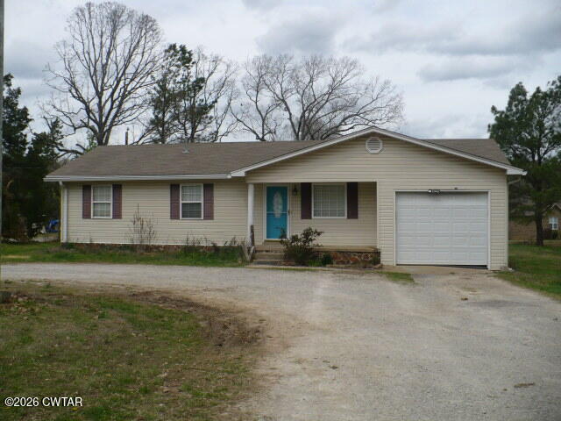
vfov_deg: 38.7
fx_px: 600
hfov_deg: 50.1
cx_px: 280
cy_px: 210
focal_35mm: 37
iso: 100
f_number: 8
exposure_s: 1/200
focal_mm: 6.1
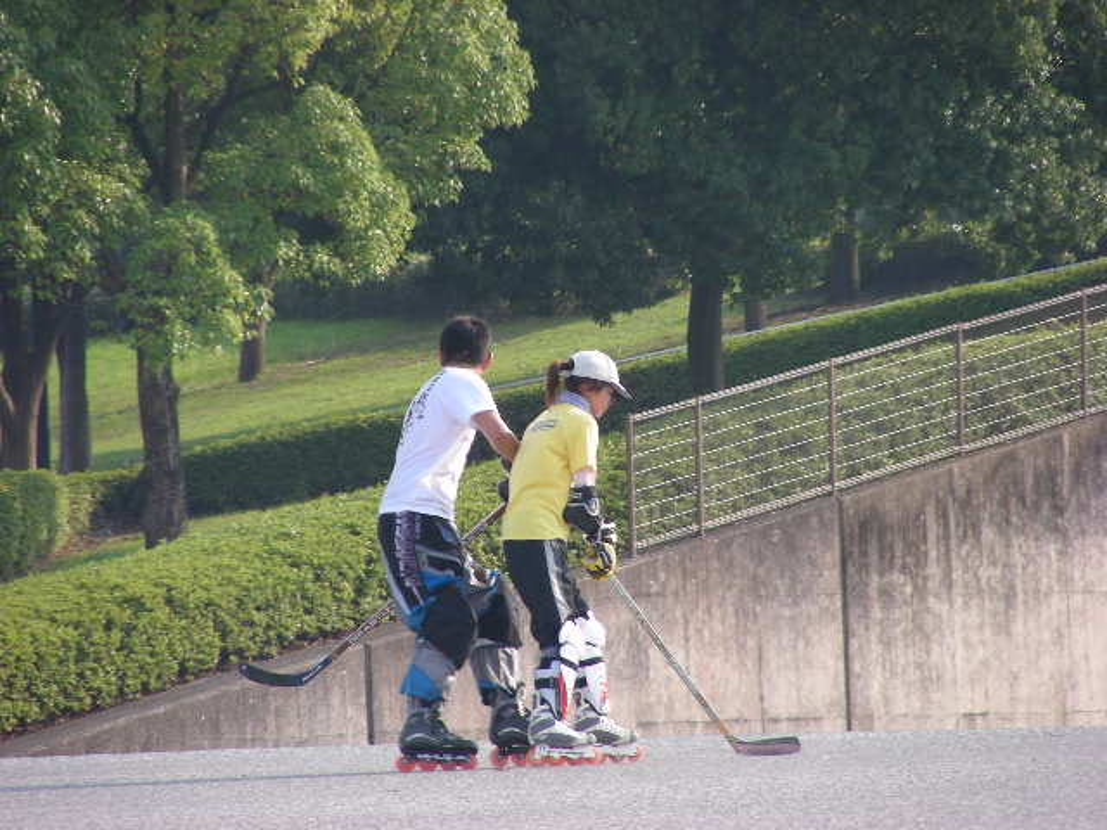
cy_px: 415
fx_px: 12152
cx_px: 554
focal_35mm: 380
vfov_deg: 3.9
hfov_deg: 5.2
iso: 50
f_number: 4
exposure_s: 1/190
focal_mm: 63.3
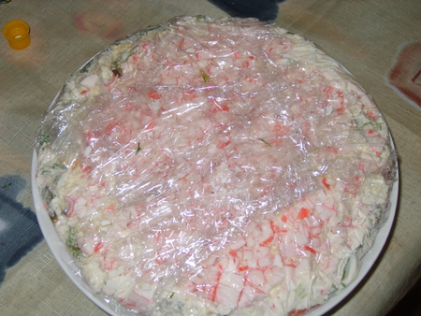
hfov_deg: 31.2
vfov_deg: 23.7
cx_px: 210
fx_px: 754
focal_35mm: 62
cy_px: 158
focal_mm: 13
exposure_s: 1/45
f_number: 3.8
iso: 100
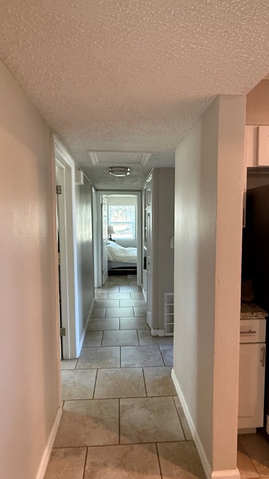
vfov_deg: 83.9
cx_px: 140
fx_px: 267
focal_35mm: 21
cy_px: 236
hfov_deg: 53.5
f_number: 2.2
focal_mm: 2.22
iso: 500
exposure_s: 1/60
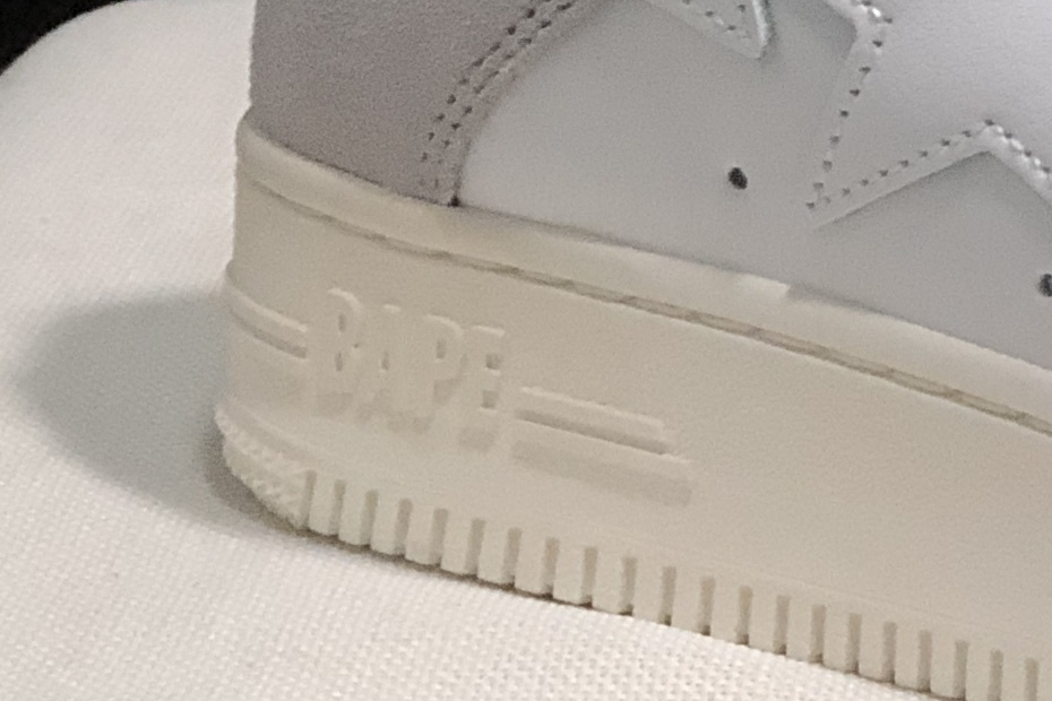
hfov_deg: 7.8
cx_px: 1620
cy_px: -453
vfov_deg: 5.3
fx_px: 7510
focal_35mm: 257
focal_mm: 6.6
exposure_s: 1/30
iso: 50
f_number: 2.8
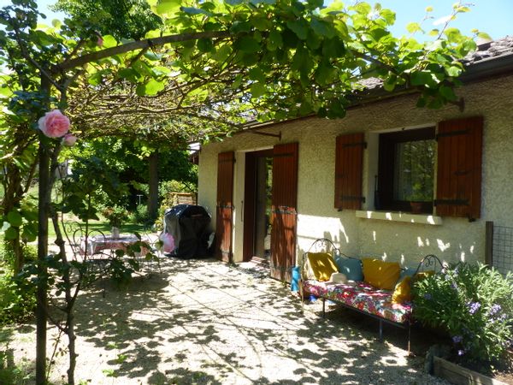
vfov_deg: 54.9
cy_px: 192
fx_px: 370
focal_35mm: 25
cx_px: 256
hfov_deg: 69.4
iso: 100
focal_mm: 4.5
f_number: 4
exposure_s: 1/250
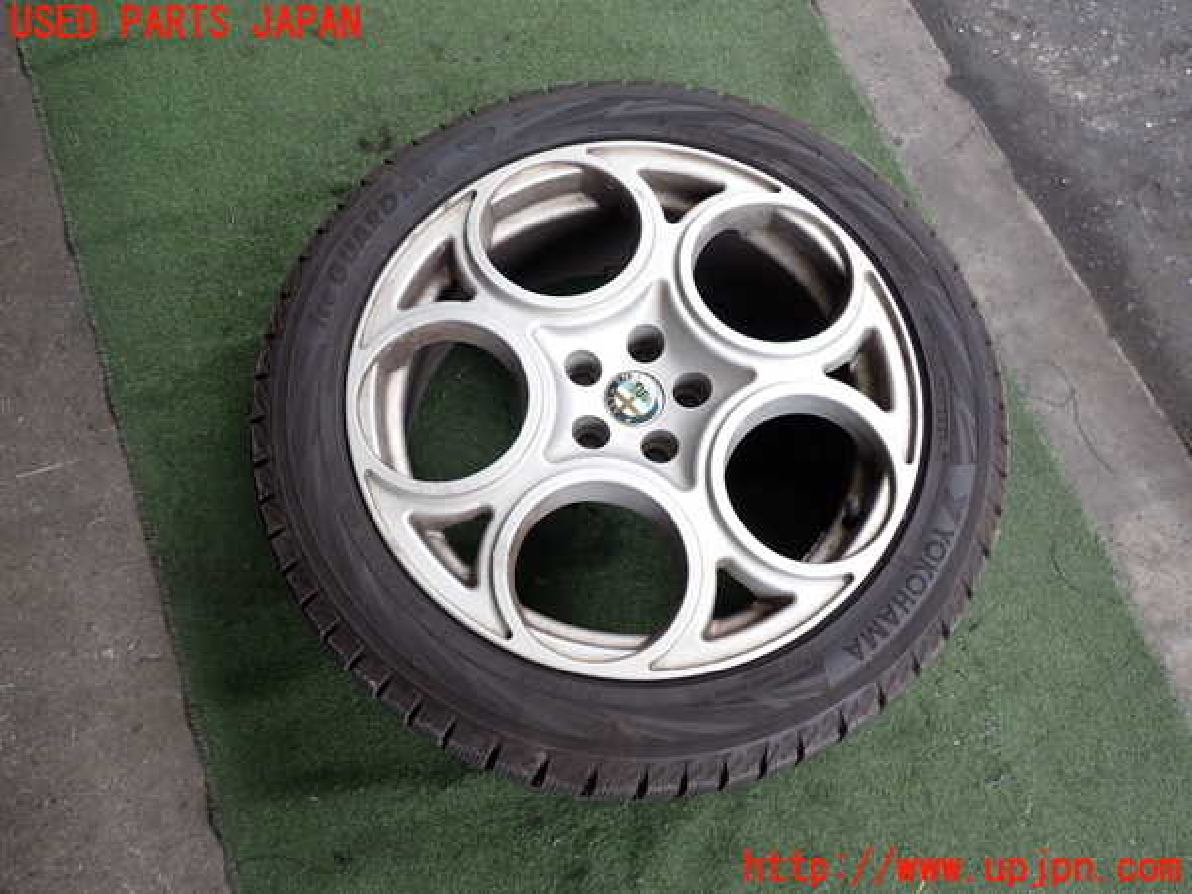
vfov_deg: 46.8
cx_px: 596
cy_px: 447
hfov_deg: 60.0
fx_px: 1033
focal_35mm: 30
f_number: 2.3
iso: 100
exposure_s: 1/160
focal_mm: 5.4
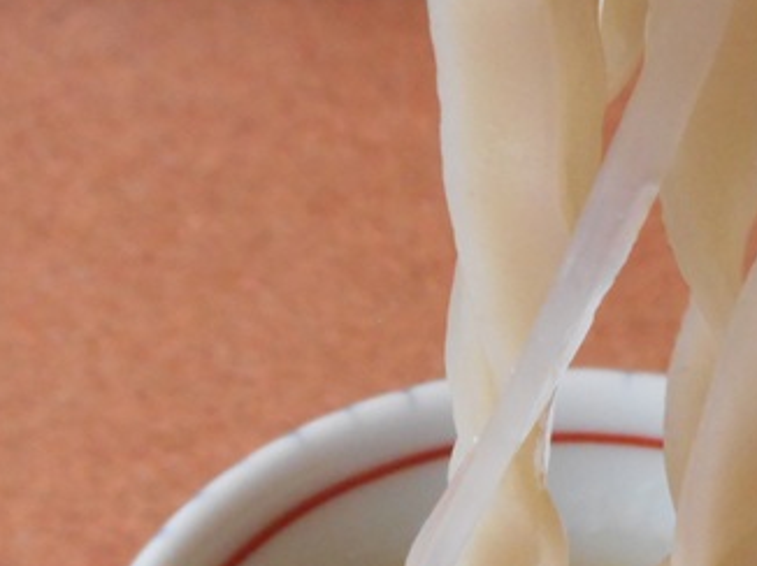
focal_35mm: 115
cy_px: 471
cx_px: 585
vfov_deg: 12.8
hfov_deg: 17.0
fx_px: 2513
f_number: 4.5
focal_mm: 6.9
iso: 400
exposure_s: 1/20
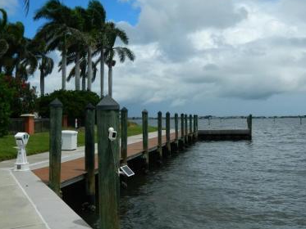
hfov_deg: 42.9
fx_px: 389
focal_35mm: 44
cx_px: 160
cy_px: 115
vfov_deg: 32.9
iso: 80
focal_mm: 7.3
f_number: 9.8
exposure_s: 1/320
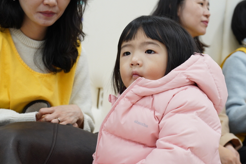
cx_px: 148
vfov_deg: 18.9
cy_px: 73
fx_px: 492
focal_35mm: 72
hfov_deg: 28.0
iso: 2500
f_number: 7.1
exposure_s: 1/60
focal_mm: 59
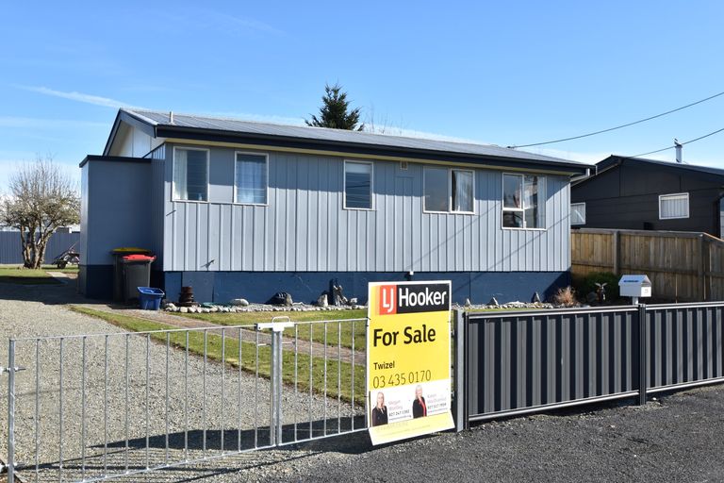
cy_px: 242
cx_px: 362
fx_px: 724
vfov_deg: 36.9
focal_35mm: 36
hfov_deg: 53.1
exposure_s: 1/320
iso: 200
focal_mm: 24
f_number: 9
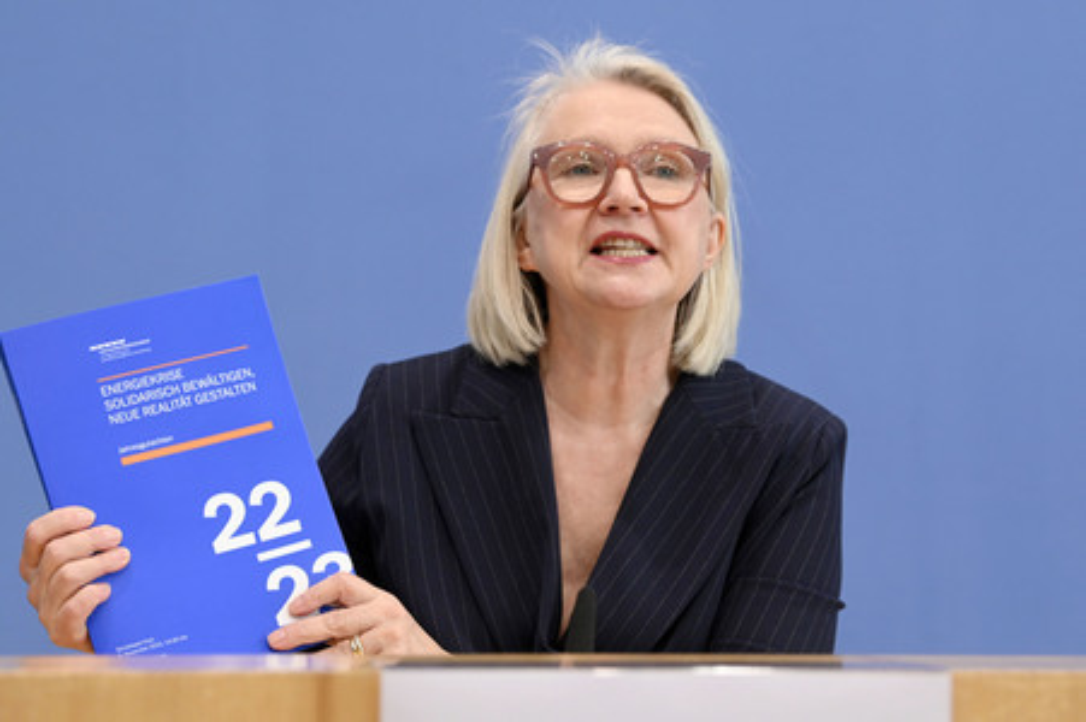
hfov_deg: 23.7
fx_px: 2592
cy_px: 361
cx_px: 543
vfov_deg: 15.9
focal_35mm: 86
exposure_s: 1/640
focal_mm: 86
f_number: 5
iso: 3200
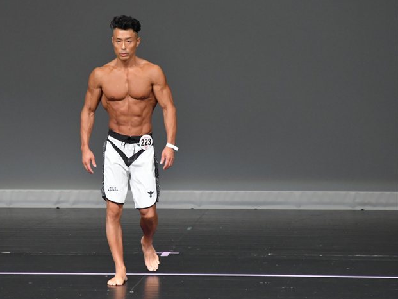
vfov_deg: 3.6
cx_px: 150
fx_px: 4761
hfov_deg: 4.8
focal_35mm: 414
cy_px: 155
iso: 5000
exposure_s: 1/400
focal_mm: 230
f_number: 5.6
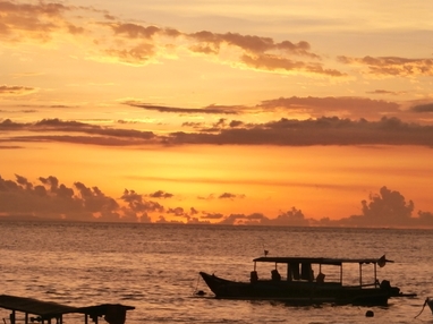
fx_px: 2163
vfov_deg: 8.6
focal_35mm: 173
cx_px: 247
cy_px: 232
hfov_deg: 11.4
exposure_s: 1/160
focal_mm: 19.54
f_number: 5.4
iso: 100
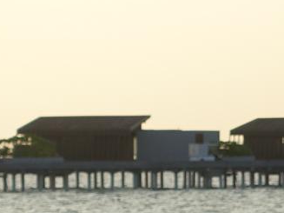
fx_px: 2993
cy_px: 324
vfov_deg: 4.0
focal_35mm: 365
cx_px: 484
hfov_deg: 5.4
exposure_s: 1/640
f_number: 4
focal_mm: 25.15
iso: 125
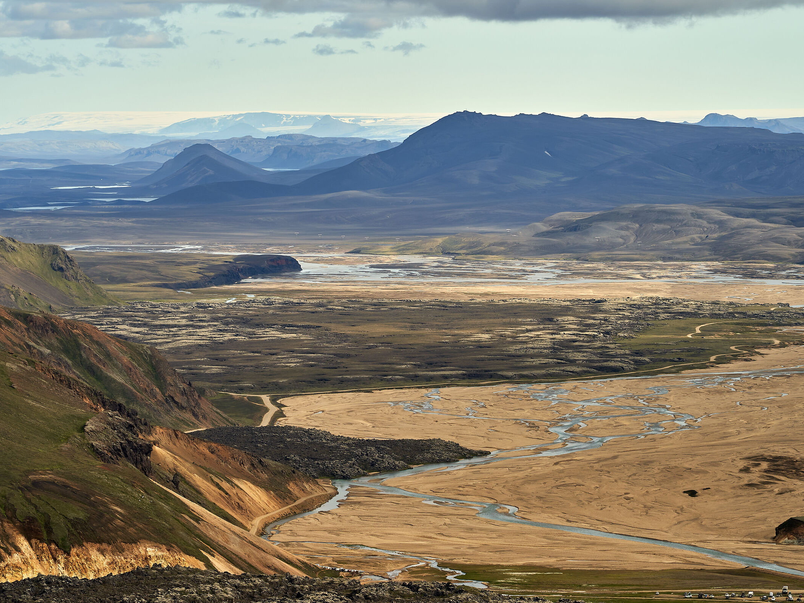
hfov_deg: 13.3
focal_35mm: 148
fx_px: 3437
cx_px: 402
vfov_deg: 10.0
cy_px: 302
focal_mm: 136
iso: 160
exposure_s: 1/160
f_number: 11
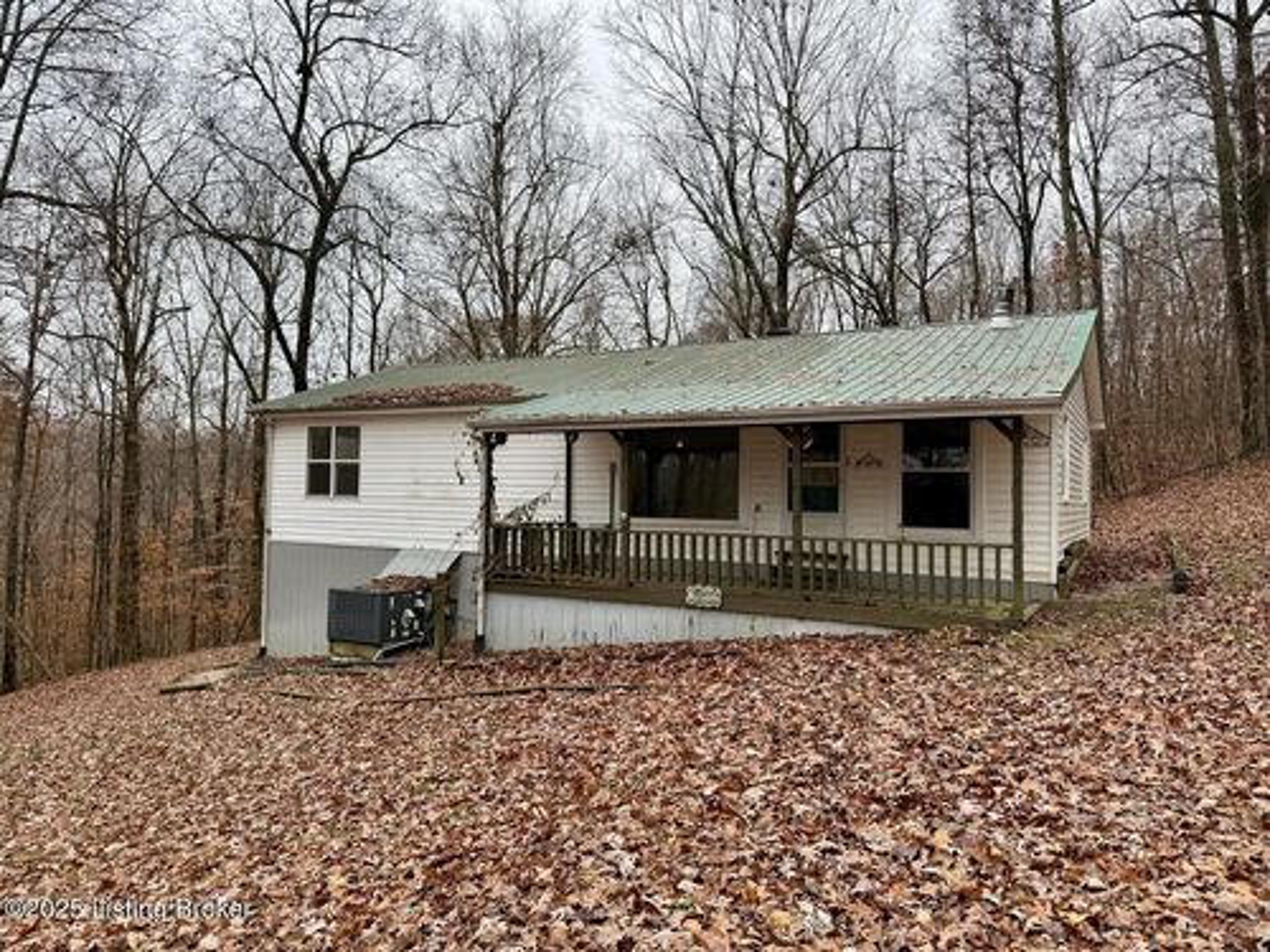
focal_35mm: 24
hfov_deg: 71.6
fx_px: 881
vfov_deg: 56.8
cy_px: 476
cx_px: 635
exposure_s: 1/617
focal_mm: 6.76
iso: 80
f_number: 1.78
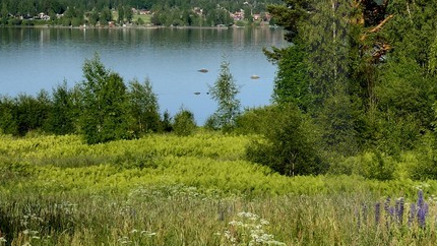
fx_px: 1715
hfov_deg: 13.4
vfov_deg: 8.2
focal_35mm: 148
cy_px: 63
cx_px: 722
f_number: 10
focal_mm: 38
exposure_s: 1/320
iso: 200
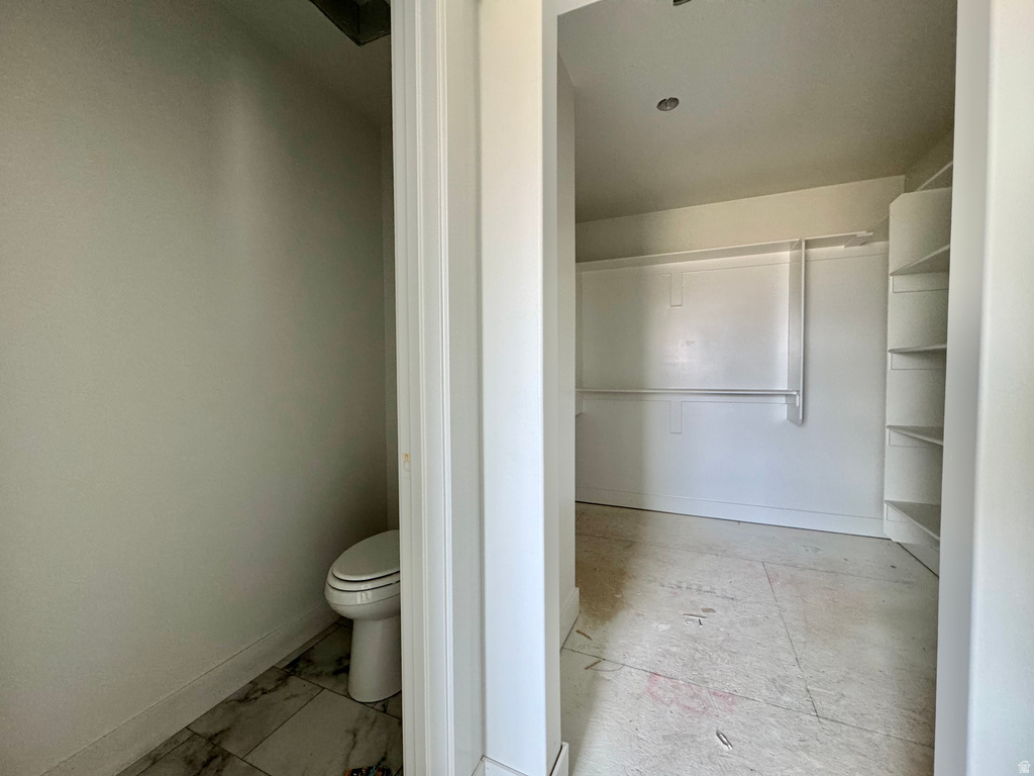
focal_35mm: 14
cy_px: 388
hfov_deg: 102.1
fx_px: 418
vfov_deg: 85.7
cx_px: 517
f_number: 2.2
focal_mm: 2.22
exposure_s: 1/99
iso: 250
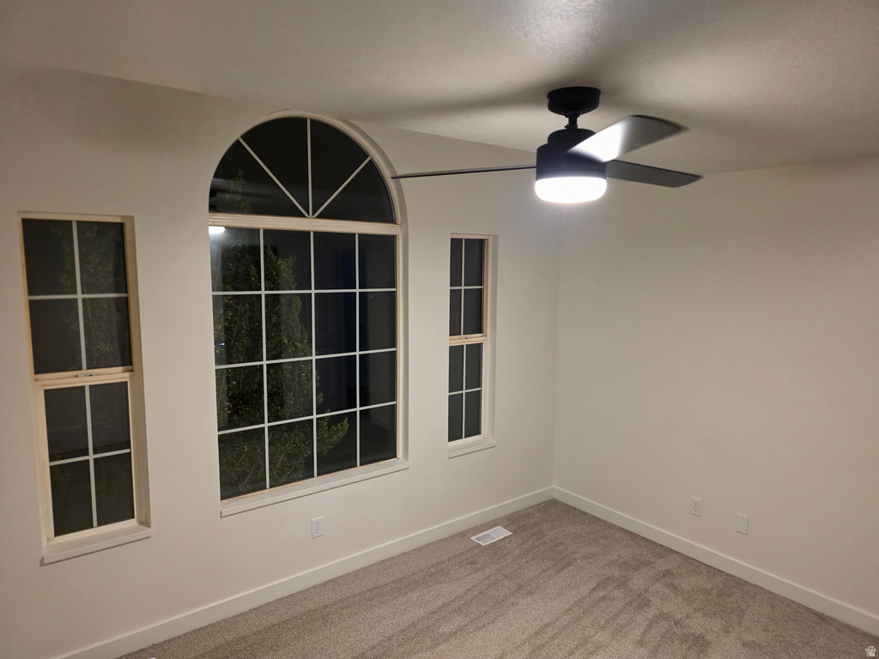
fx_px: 584
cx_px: 440
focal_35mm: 23
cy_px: 330
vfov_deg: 58.9
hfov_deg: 73.9
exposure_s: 1/120
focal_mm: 6.3
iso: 800
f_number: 1.7
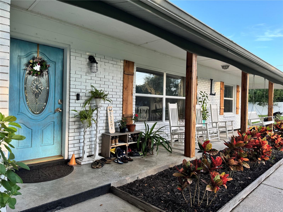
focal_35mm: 24
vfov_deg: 56.8
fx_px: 196
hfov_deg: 71.6
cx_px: 142
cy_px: 106
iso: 80
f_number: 1.78
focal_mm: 6.76
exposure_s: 1/334
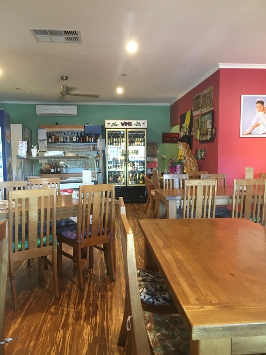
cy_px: 178
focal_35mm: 29
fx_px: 297
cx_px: 133
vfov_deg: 61.6
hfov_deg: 48.3
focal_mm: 4.15
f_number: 2.2
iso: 200
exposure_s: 1/17
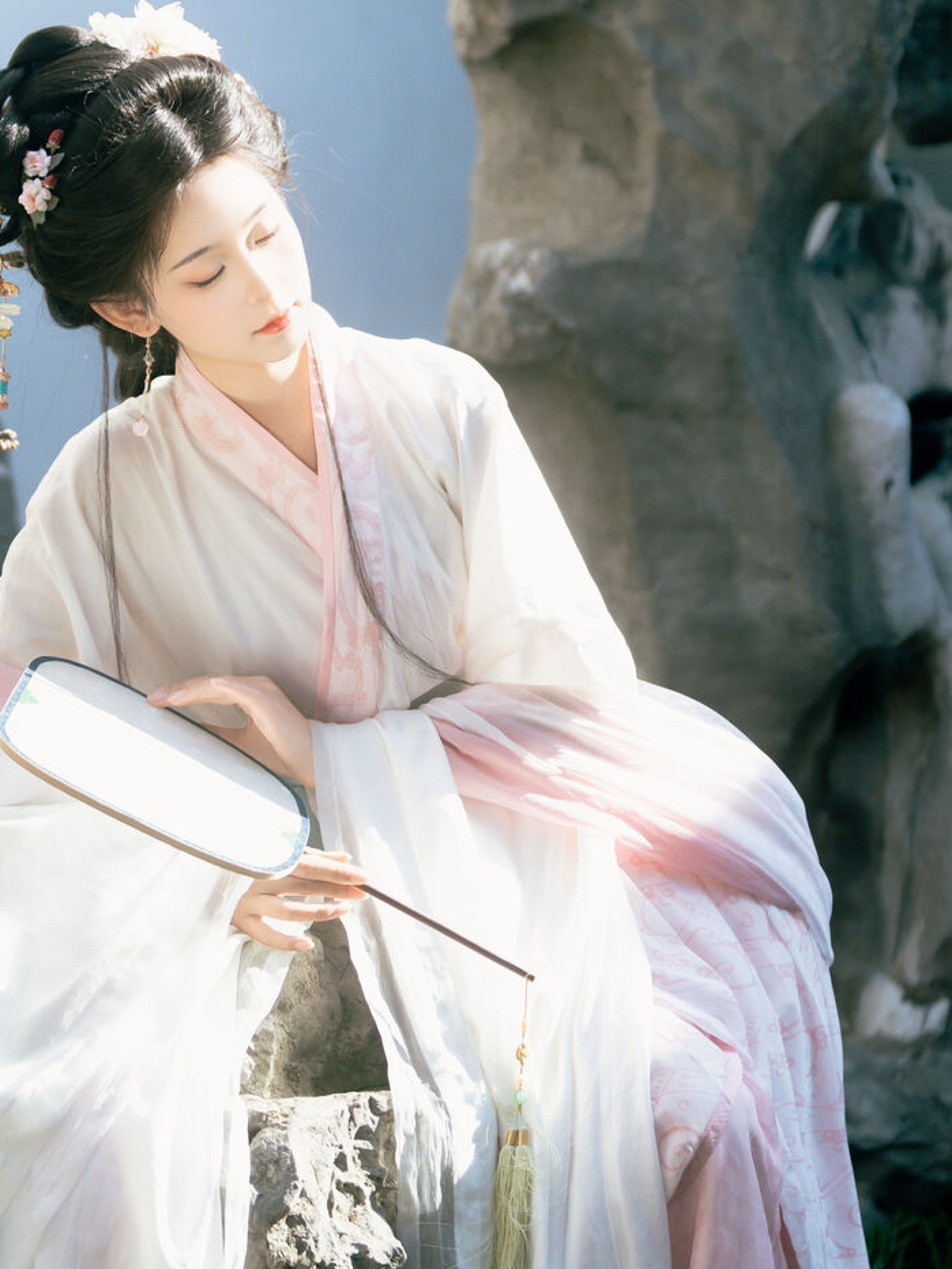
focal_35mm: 130
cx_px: 334
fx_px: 4767
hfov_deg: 11.4
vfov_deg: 15.1
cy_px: 460
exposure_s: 1/2000
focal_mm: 70
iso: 640
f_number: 2.8
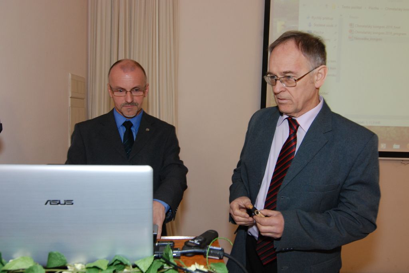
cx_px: 204
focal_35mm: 27
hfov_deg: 67.3
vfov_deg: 48.0
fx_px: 307
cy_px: 136
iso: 800
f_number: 7.1
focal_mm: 18
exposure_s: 1/60
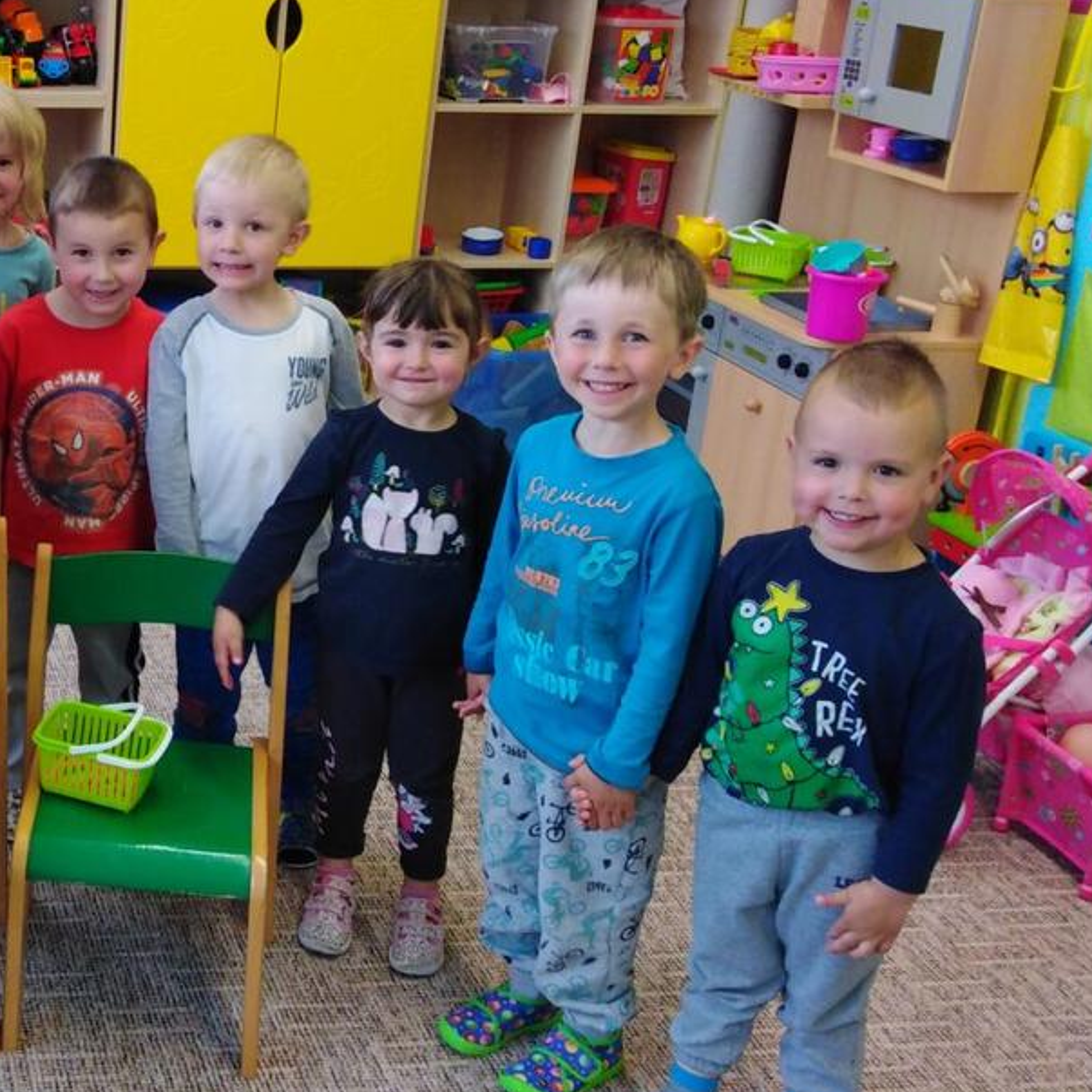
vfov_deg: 33.4
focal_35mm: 51
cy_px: 489
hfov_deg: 31.3
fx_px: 1820
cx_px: 36
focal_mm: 3.46
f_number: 2.2
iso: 160
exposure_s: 1/33.3
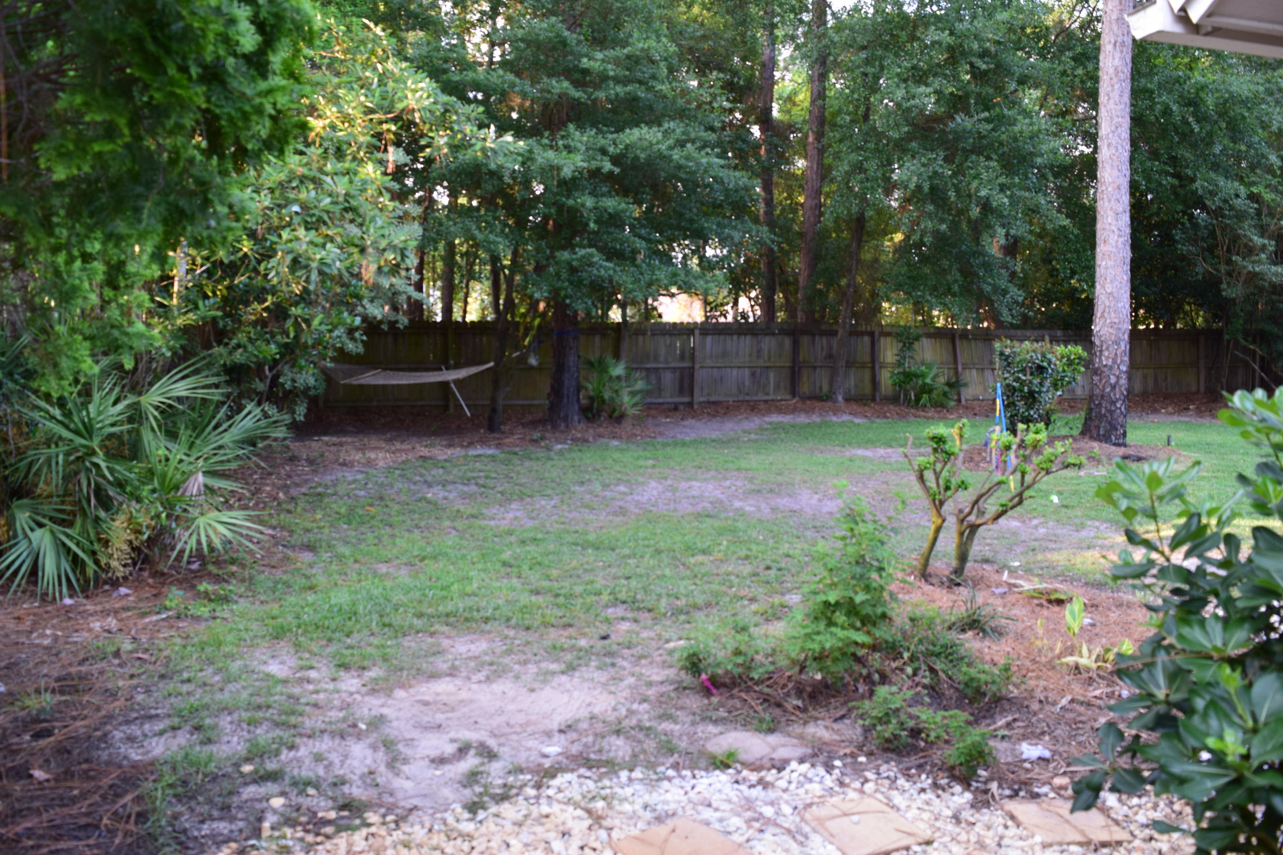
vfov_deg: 47.9
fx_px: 962
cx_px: 642
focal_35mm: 27
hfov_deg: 67.4
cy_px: 428
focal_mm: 18
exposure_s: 1/30
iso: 400
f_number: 7.1
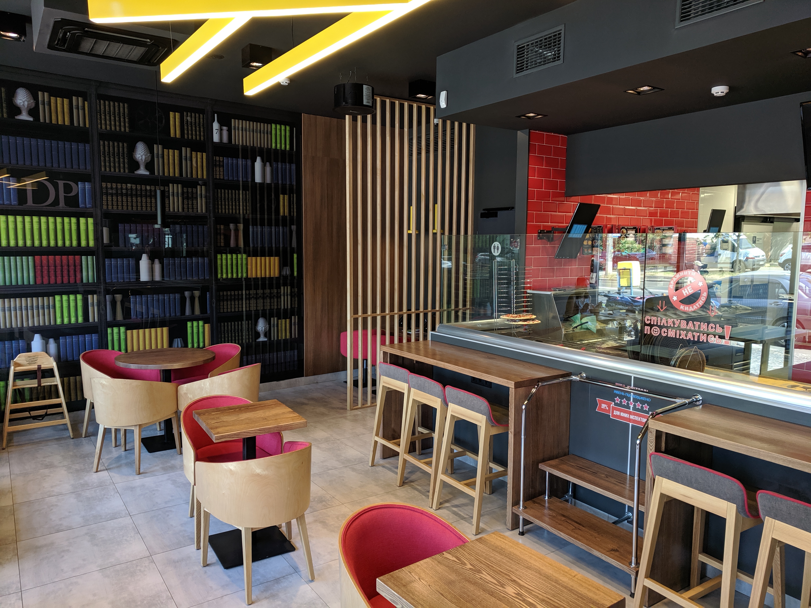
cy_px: 304
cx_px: 406
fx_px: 609
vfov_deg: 53.1
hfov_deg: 67.3
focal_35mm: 26
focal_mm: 4.67
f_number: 2
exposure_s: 1/100
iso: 126
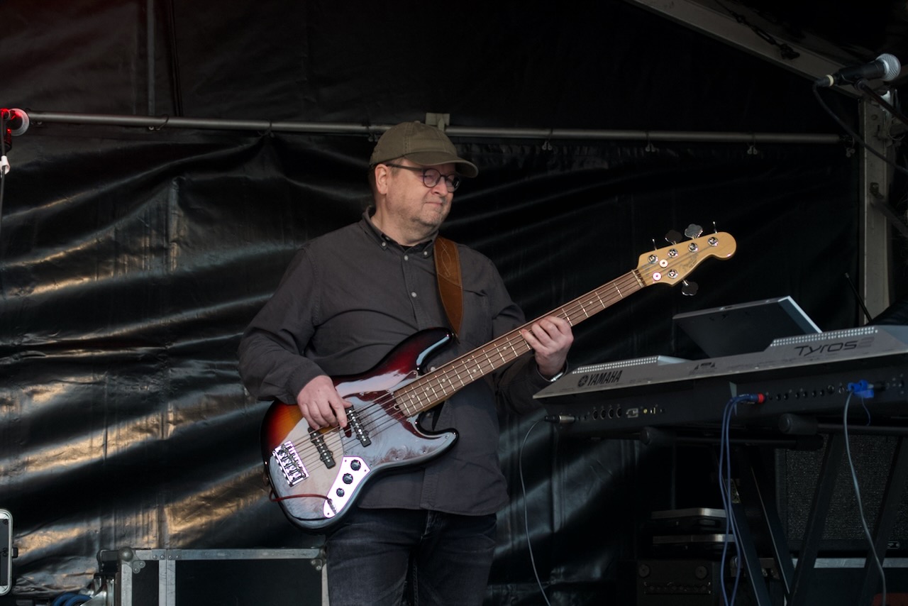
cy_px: 303
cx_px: 454
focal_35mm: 91
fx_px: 2296
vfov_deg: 15.0
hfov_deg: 22.4
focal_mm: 33.51
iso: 800
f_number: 3.5
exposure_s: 1/800
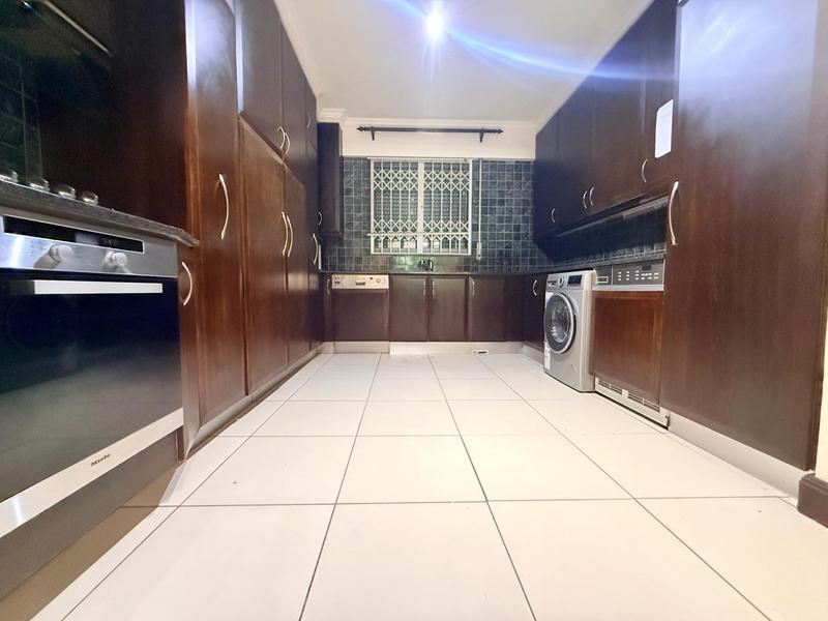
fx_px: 335
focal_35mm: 14
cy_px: 310
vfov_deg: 85.7
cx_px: 414
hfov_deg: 102.1
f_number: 2.2
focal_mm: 2.22
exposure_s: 1/50
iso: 1000
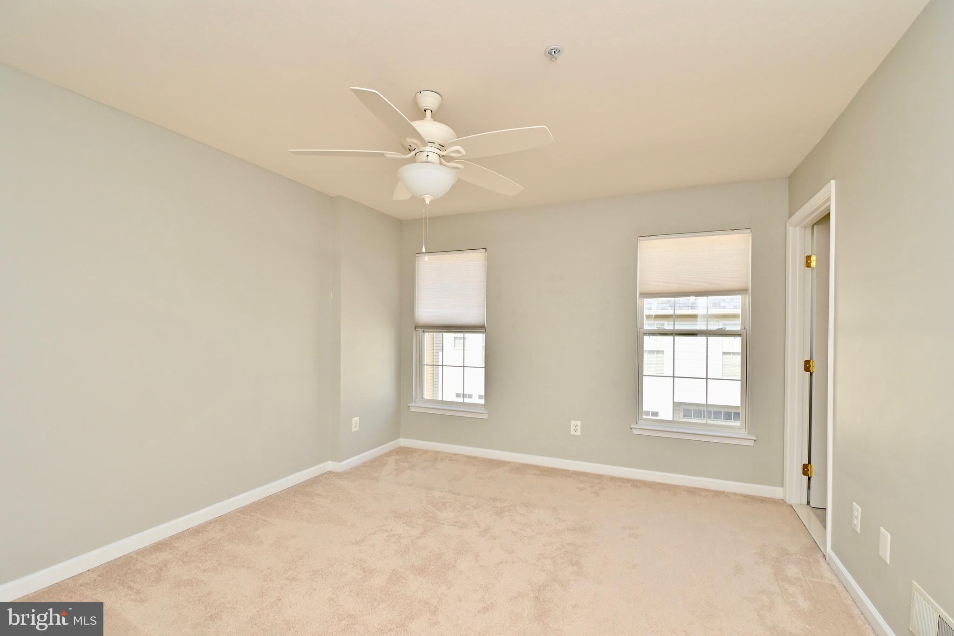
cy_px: 318
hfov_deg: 100.4
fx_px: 397
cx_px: 477
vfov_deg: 77.3
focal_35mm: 15
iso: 200
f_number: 7.1
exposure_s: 1/200
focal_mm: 10
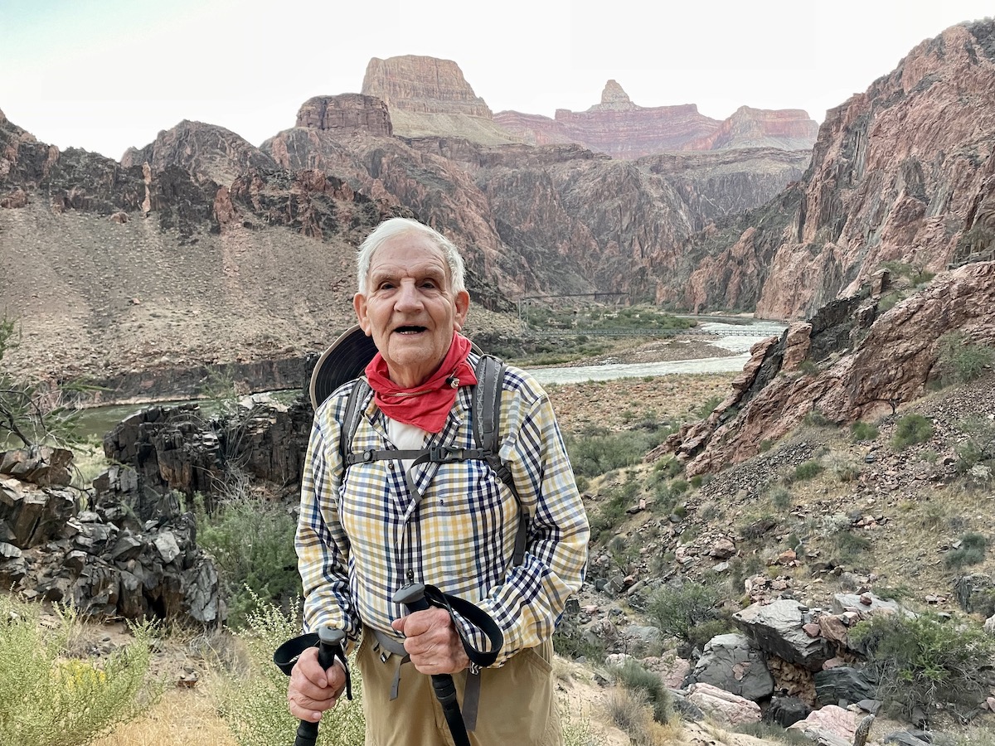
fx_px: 747
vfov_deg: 53.1
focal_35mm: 26
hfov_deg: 67.3
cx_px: 498
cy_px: 373
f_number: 1.6
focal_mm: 4.2
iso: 125
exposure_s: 1/63
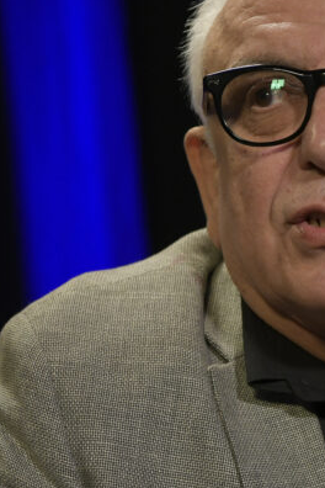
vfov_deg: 11.4
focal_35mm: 181
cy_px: 239
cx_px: 420
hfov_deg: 7.5
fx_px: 2451
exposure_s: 1/200
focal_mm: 70
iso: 1600
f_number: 4
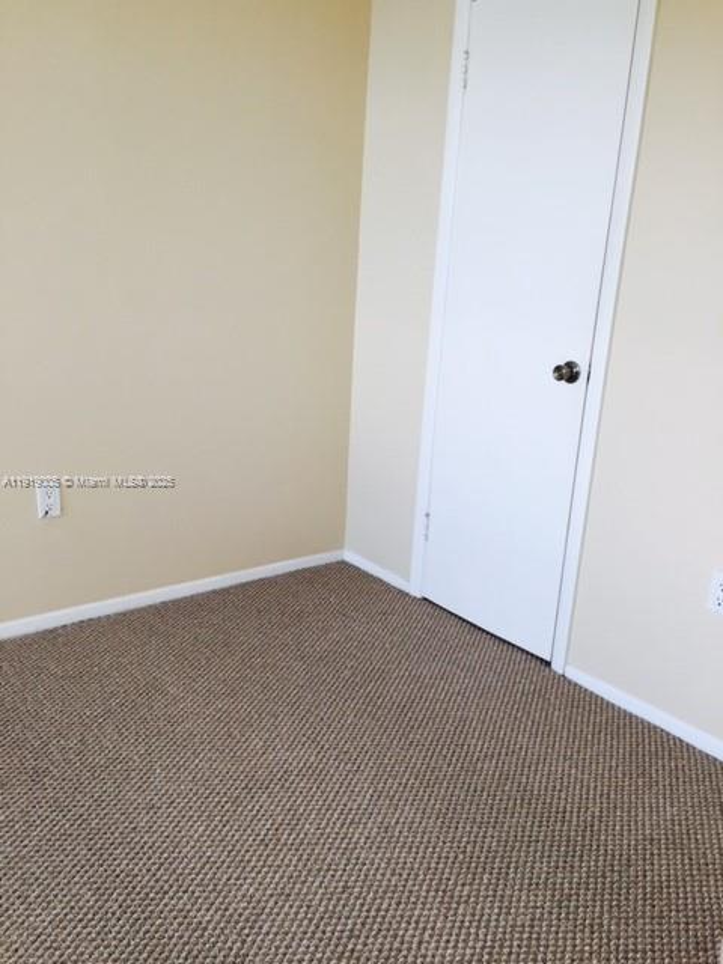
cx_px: 362
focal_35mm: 29
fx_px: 808
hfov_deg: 48.2
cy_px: 482
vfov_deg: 61.7
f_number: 2.2
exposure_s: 1/120
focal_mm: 4.15
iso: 50
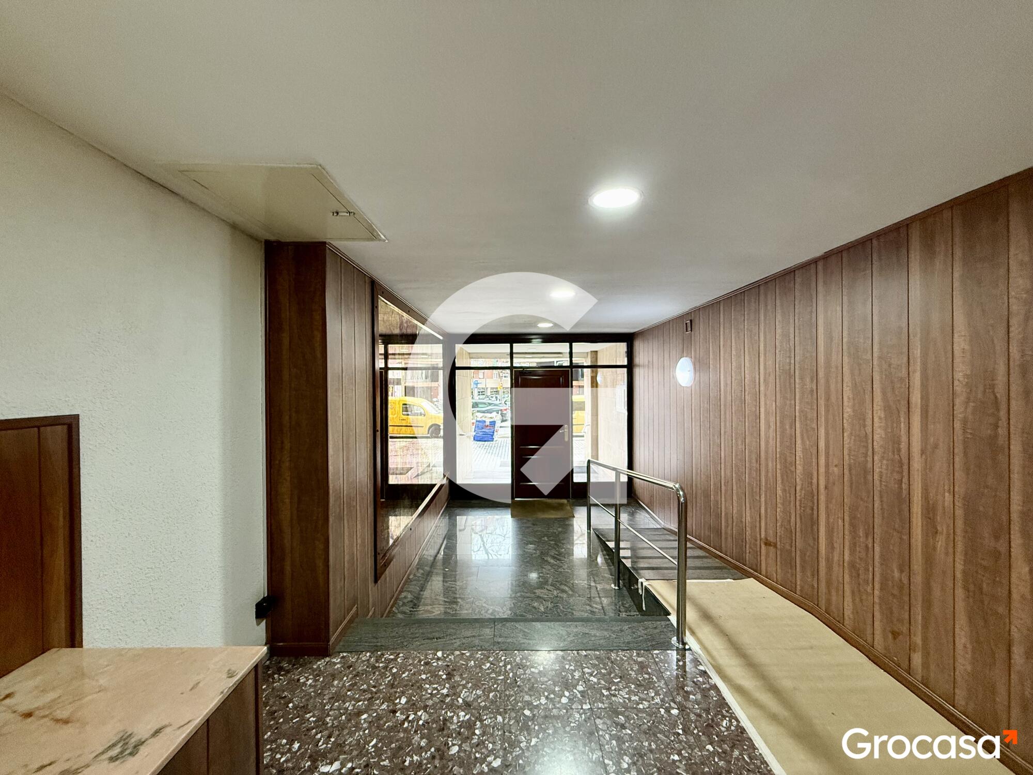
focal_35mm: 14
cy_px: 388
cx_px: 516
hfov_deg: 102.1
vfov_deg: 85.7
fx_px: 418
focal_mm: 2.22
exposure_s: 1/50
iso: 320
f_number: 2.2
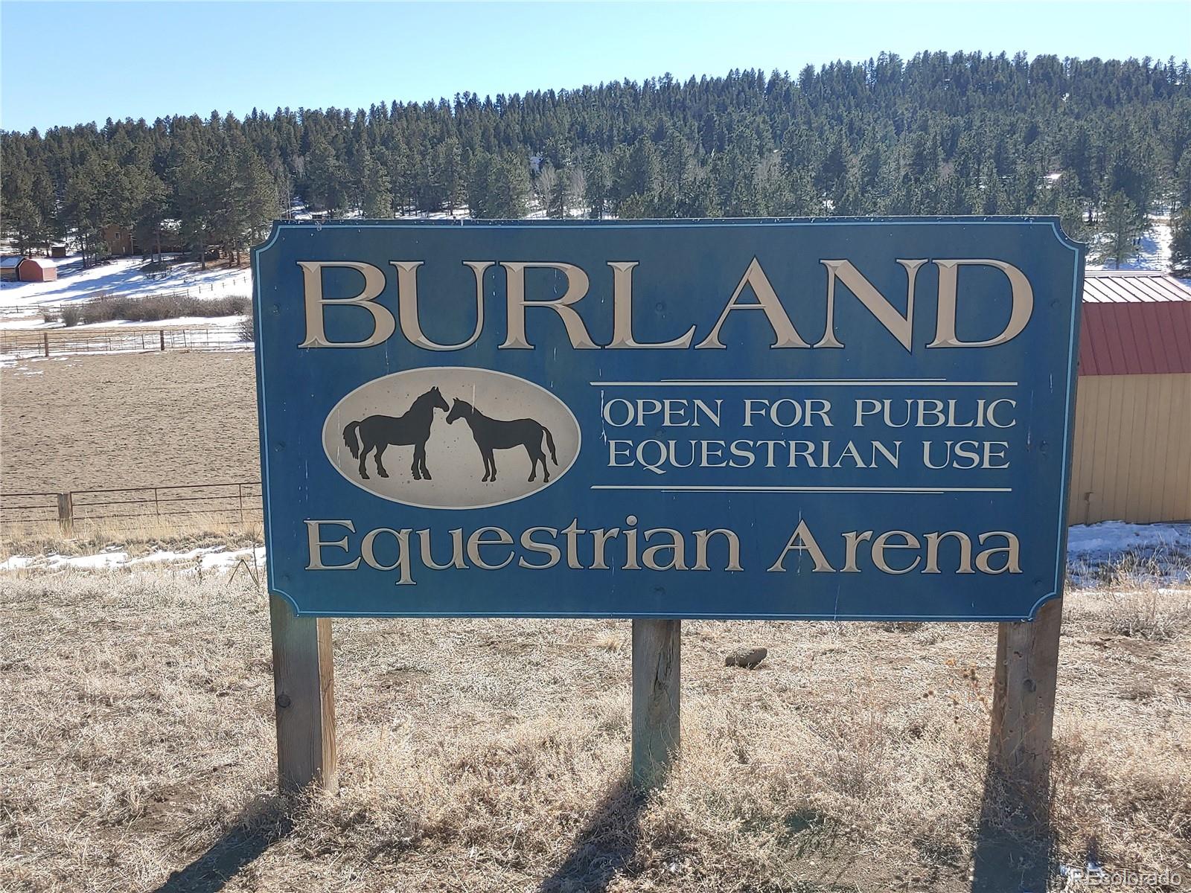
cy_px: 446
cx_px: 596
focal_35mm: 30
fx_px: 1032
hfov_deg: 60.0
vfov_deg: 46.8
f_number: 1.5
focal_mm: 4.23
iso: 50
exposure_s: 1/1852
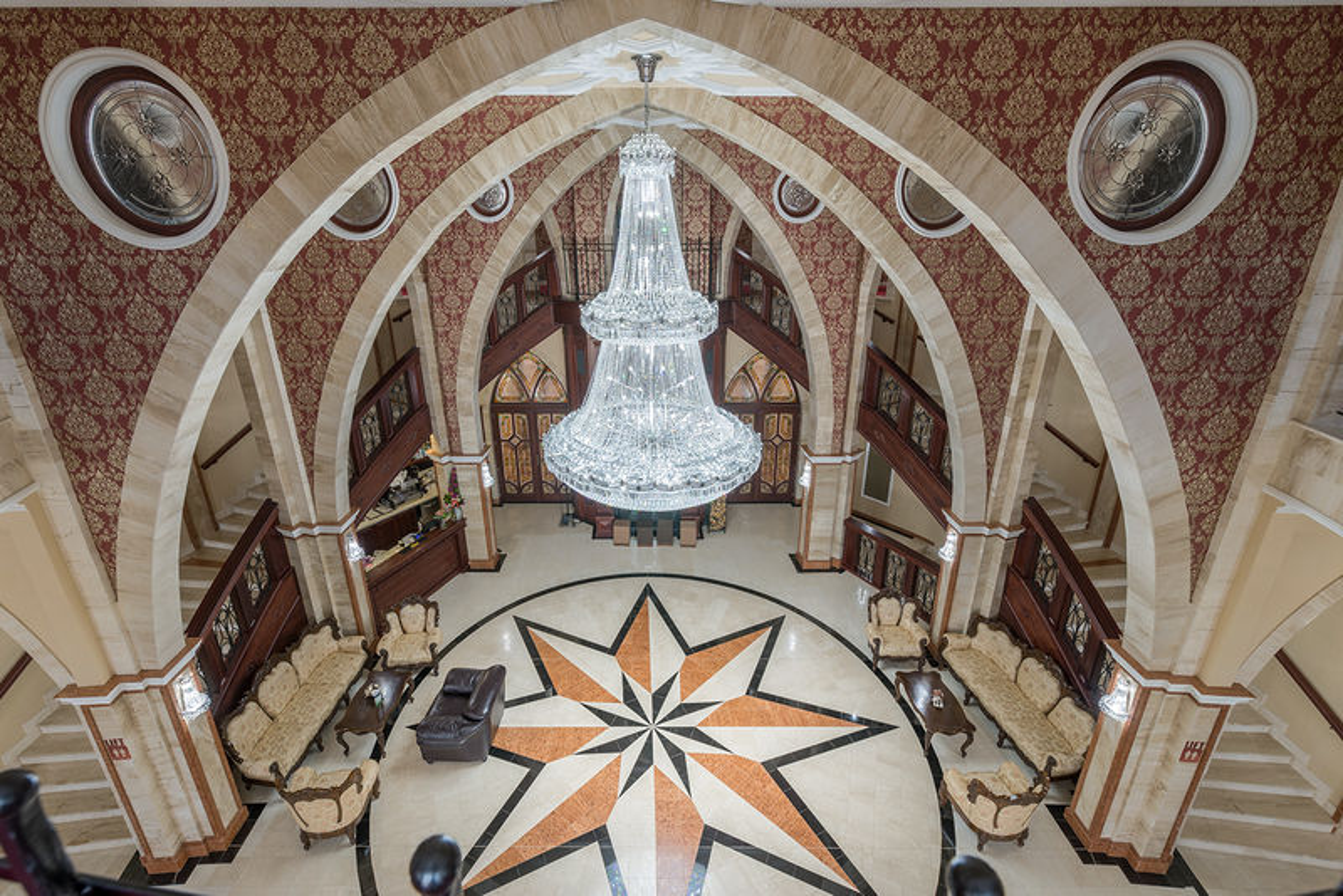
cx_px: 672
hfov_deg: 100.4
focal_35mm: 15
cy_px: 448
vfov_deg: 77.4
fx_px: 560
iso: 100
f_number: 8
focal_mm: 15
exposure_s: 1/10
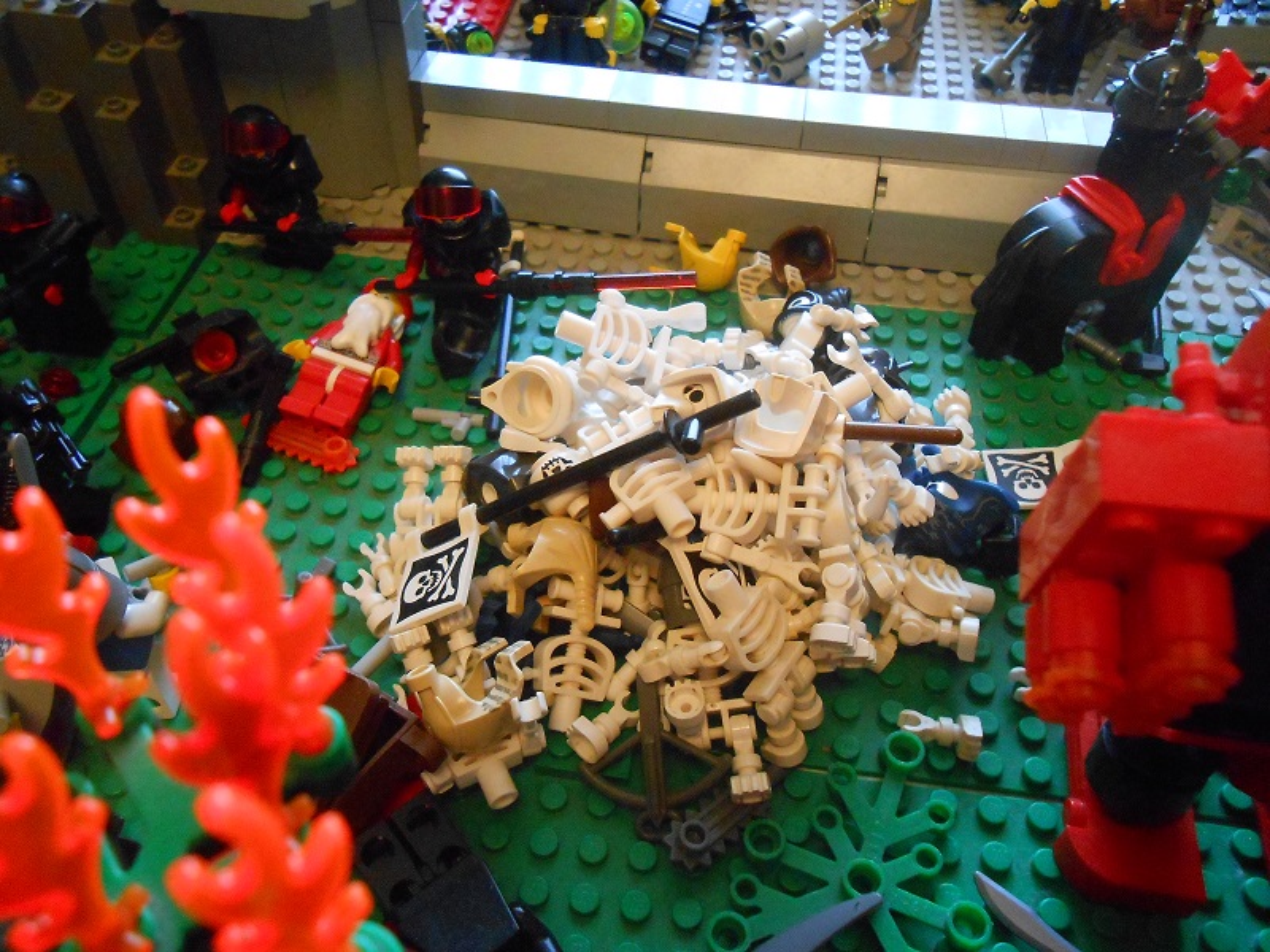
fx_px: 1101
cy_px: 476
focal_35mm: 30
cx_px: 635
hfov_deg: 60.0
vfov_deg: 46.8
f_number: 3.8
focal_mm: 5.3
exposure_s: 1/10
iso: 800
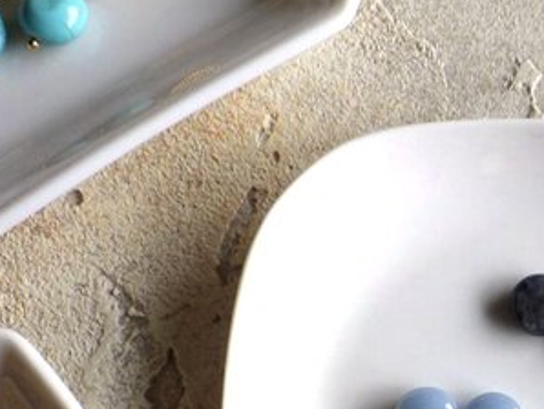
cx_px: 560
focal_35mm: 73
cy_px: 431
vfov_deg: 19.5
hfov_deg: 25.2
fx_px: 1148
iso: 160
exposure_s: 1/50
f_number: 3.8
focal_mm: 6.1
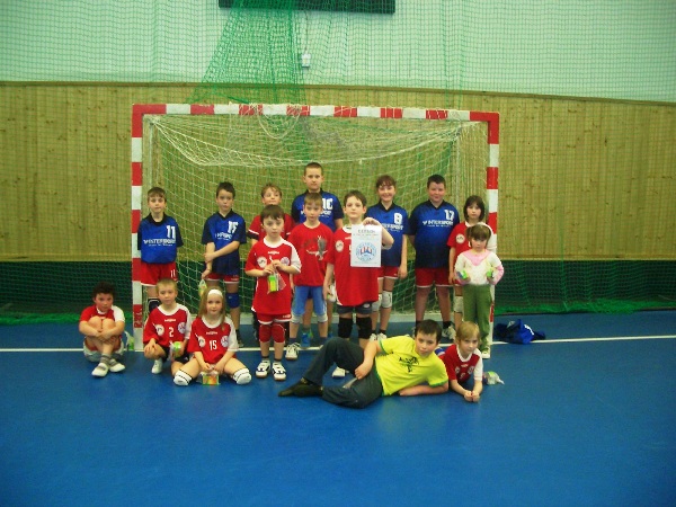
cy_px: 254
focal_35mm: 35
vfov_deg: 40.7
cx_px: 338
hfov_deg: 52.6
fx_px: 683
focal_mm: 5.8
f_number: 2.6
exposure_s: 1/60
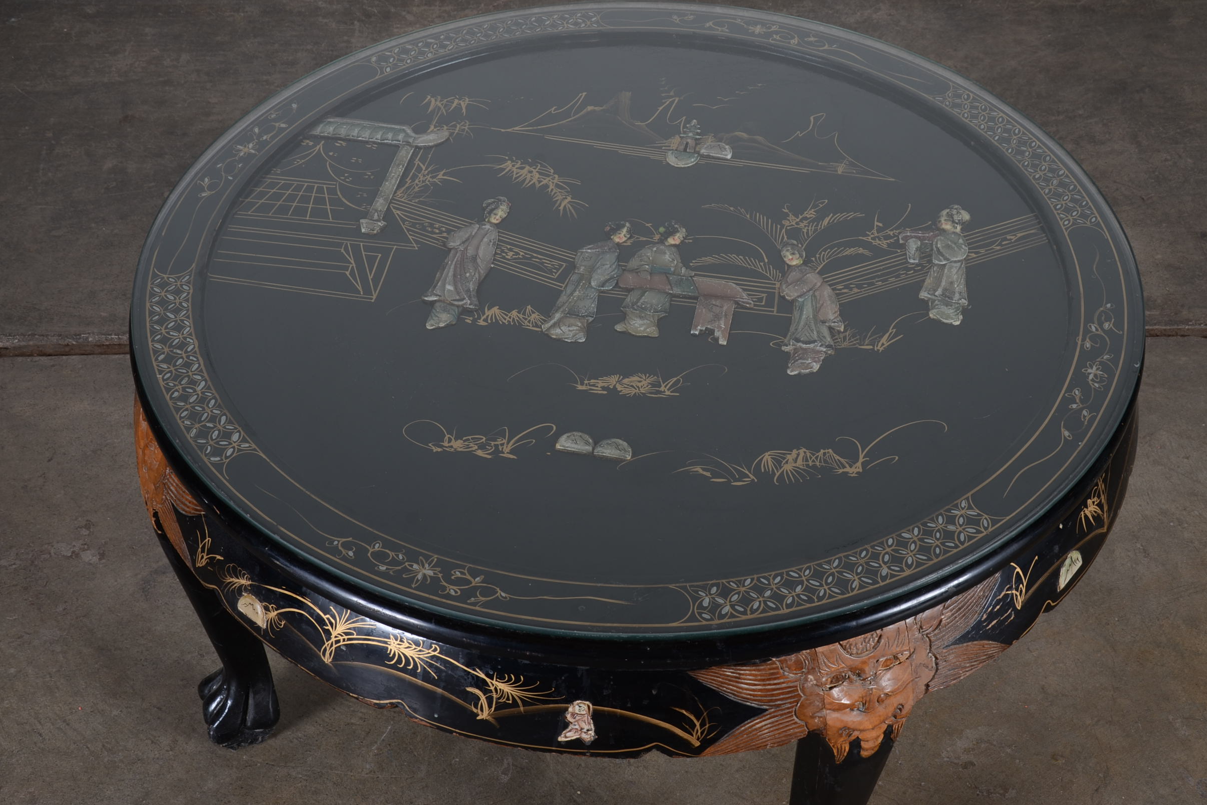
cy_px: 401
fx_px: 1643
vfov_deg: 27.5
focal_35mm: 49
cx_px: 617
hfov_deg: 40.3
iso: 100
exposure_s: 1/100
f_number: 11
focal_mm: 32
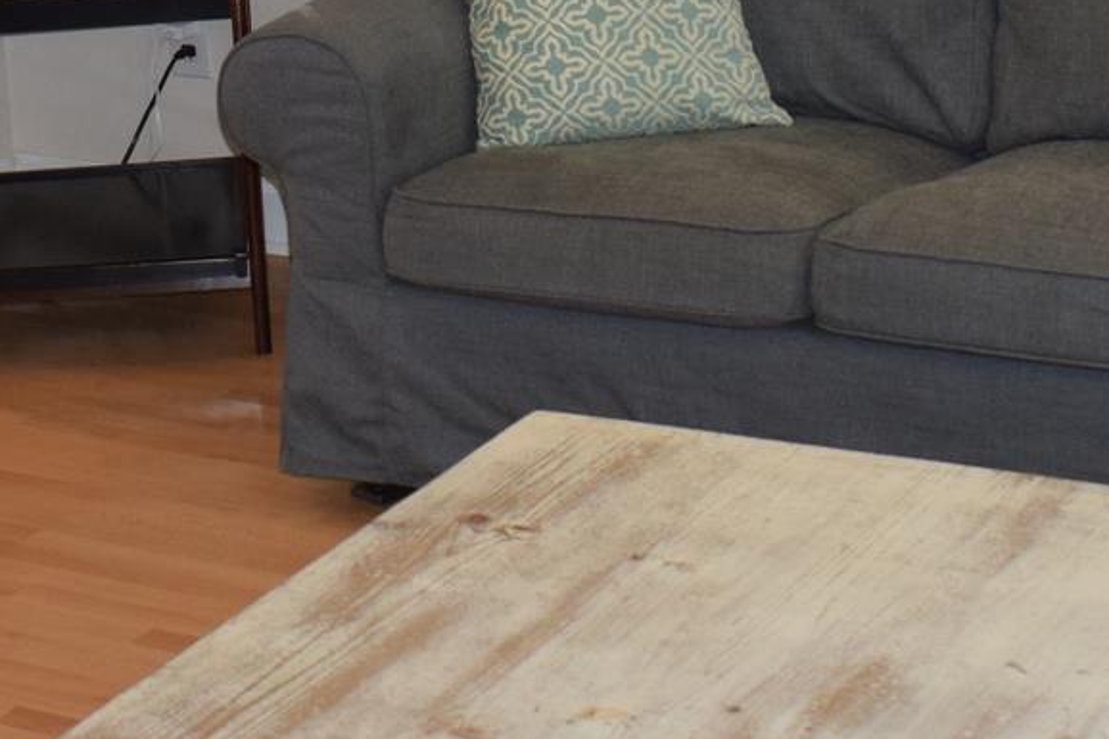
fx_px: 3603
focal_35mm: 117
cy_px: -20
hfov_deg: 17.4
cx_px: 290
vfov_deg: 11.6
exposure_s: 1/80
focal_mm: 22
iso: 800
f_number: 4.5
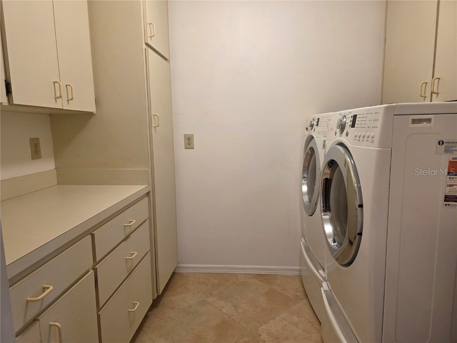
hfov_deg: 73.9
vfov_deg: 58.9
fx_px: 304
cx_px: 228
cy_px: 172
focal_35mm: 23
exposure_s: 1/120
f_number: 1.7
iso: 200
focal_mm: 6.3
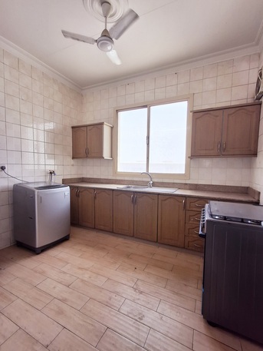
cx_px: 132
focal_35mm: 16
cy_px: 176
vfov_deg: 94.5
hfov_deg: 78.1
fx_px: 162
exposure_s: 1/127
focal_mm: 1.64
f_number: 2.2
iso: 40
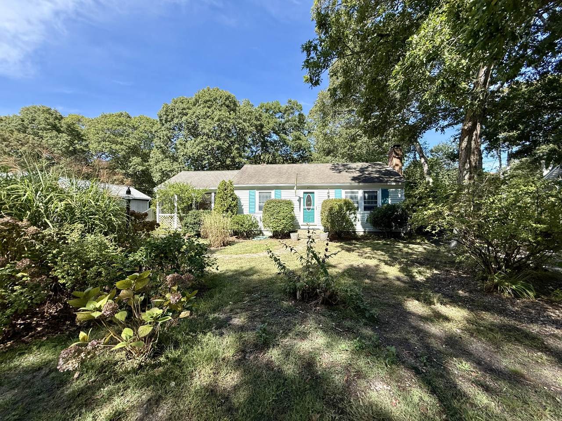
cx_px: 281
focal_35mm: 14
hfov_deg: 102.1
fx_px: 227
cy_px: 210
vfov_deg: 85.7
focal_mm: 2.22
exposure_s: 1/1087
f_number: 2.2
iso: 64
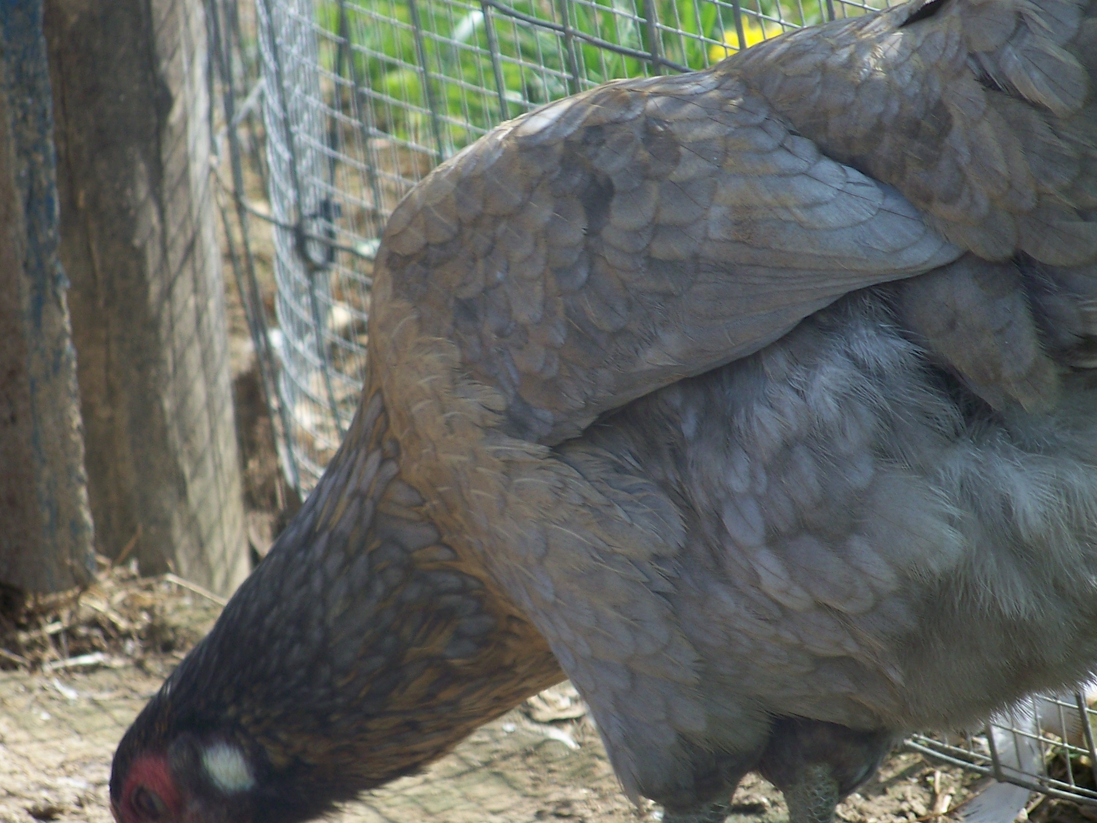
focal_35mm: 418
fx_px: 13247
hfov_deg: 4.7
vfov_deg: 3.6
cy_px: 460
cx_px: 530
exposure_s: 1/250
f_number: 4
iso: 64
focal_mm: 52.2
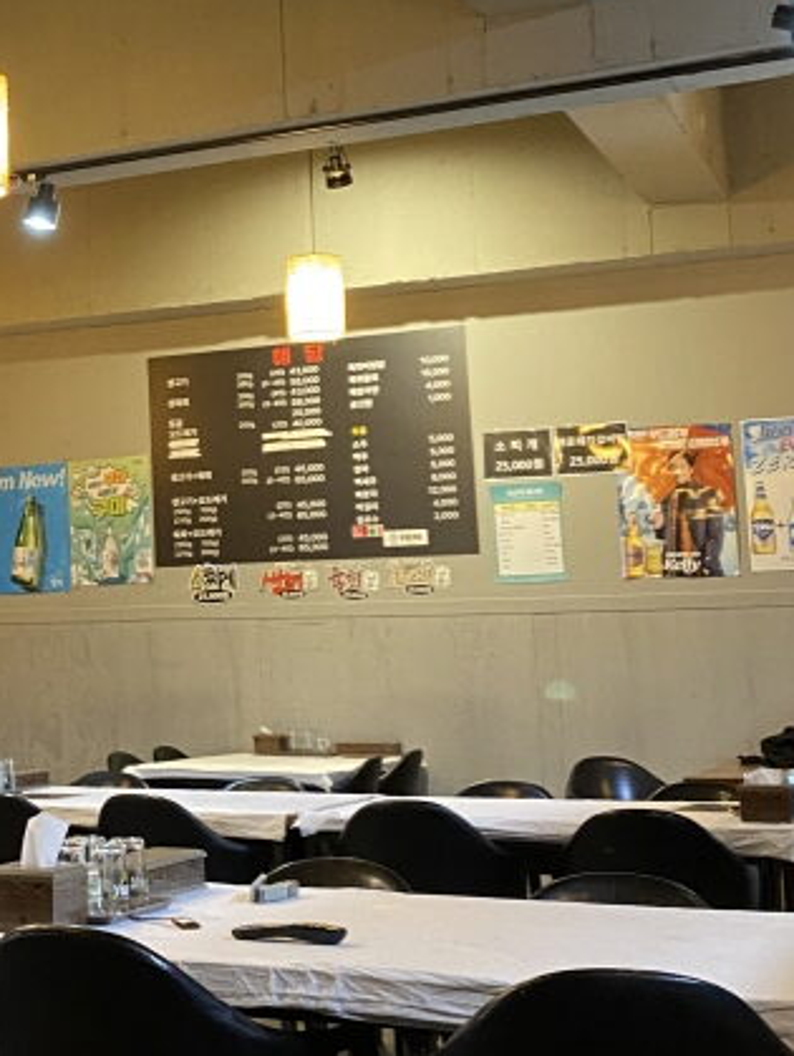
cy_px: 406
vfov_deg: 31.1
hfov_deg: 22.6
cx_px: -33
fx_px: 1893
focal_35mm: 62
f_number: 1.8
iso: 500
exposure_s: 1/30
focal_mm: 4.25
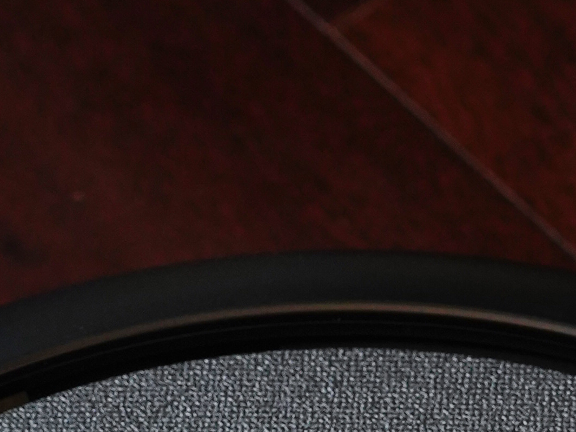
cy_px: 511
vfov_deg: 2.9
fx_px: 8471
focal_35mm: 509
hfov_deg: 3.9
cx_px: 287
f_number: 4
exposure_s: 1/100
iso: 1600
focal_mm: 94
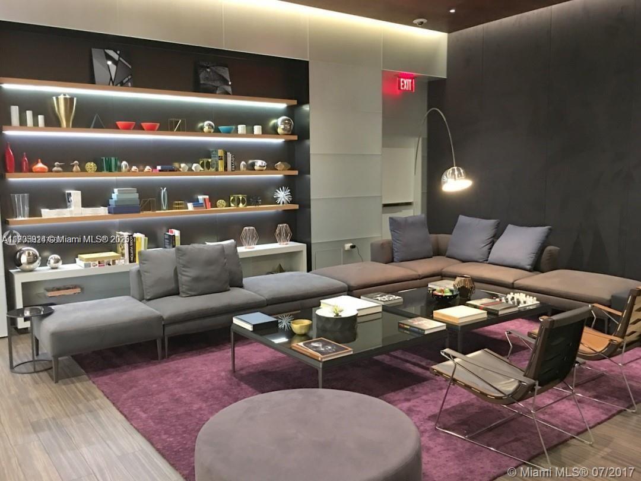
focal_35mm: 29
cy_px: 240
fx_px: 537
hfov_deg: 61.7
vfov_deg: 48.2
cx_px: 320
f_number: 2.2
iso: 64
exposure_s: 1/4
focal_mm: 4.15
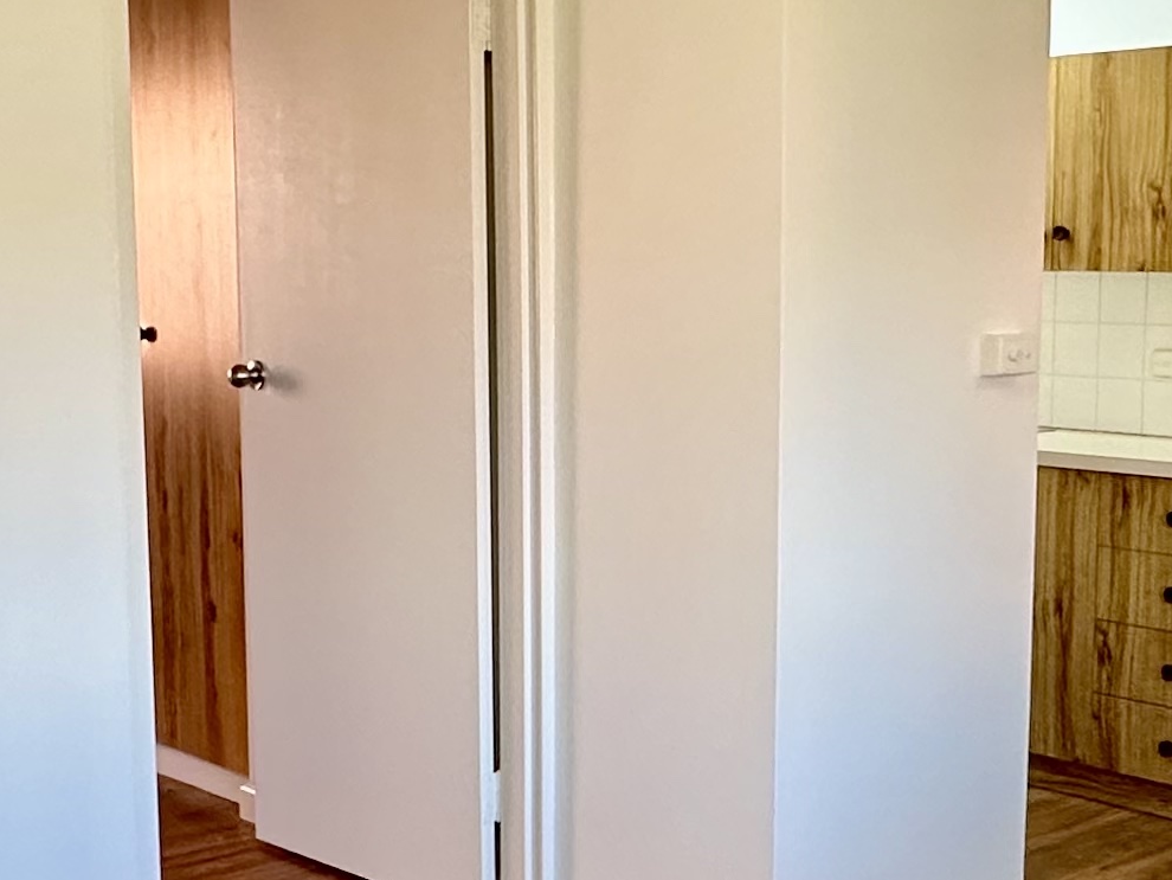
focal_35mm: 57
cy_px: 519
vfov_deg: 25.6
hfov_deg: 33.7
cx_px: 700
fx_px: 1930
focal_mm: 2.22
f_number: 2.2
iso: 250
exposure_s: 1/100
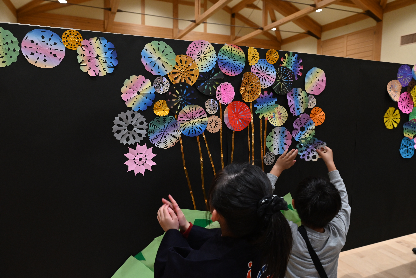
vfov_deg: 53.2
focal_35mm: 24
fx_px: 277
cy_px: 139
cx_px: 208
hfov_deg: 73.7
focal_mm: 24
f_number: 5.6
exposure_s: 1/160
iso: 2000
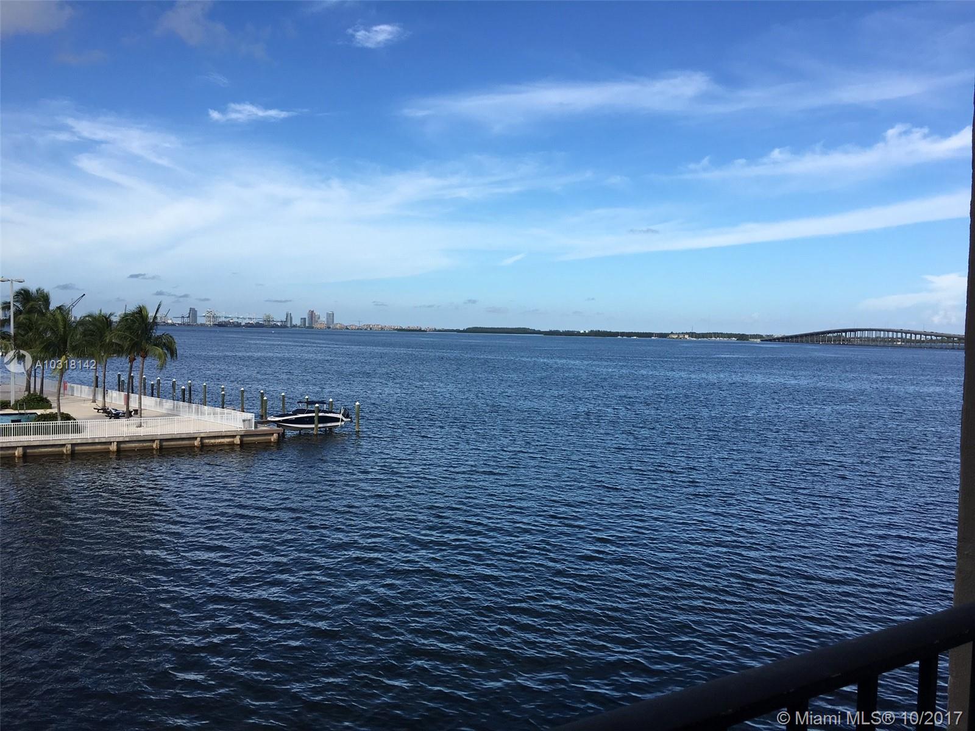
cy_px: 366
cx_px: 488
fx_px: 817
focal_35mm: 29
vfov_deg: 48.2
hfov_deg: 61.7
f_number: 2.2
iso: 25
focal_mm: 4.15
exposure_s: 1/1221
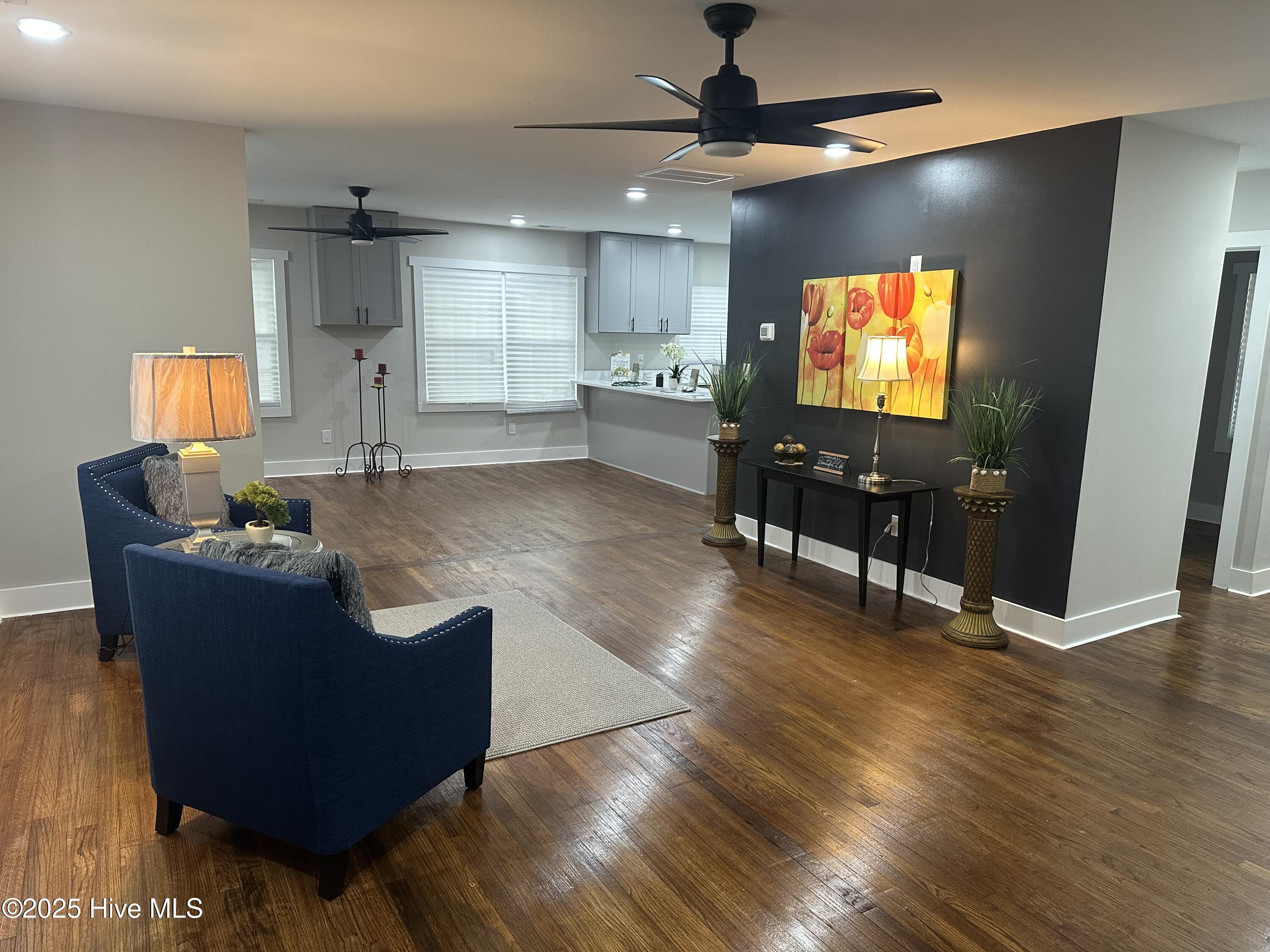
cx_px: 635
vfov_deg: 56.8
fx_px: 881
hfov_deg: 71.6
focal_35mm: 24
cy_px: 476
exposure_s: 1/60
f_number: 1.78
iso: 250
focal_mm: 6.86
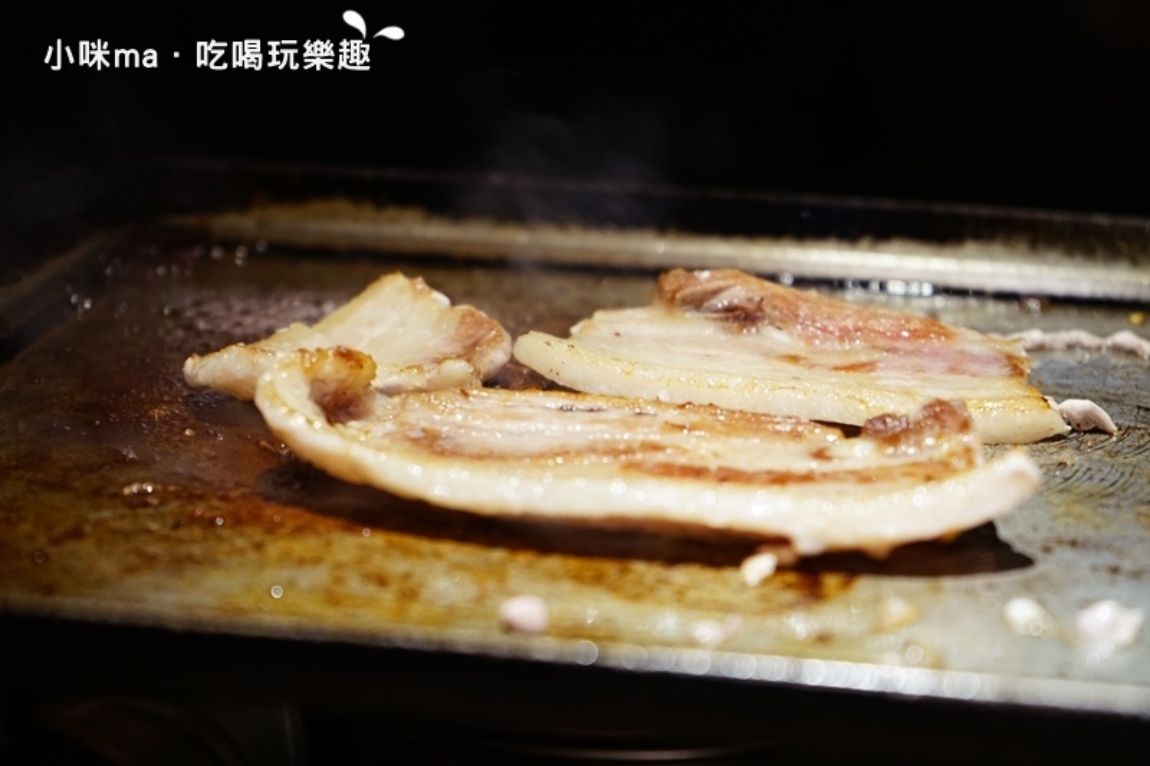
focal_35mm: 70
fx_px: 2236
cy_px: 383
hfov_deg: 28.8
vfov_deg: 19.4
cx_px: 575
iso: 1600
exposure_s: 1/80
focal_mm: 70
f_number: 5.6
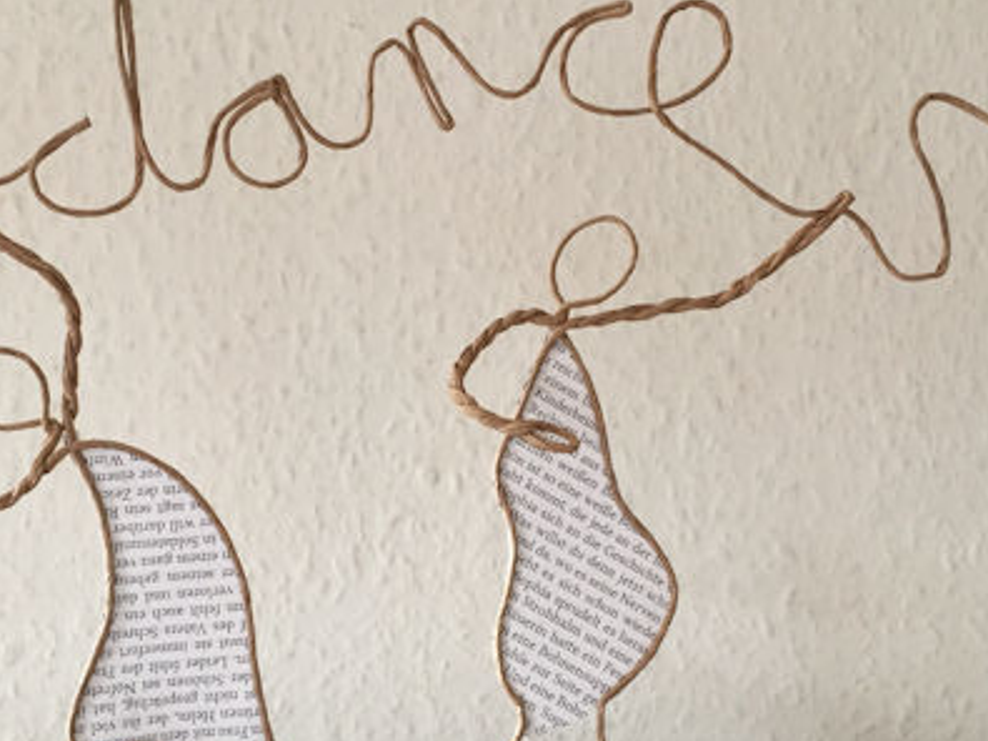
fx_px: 1370
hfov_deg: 39.6
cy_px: 365
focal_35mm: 48
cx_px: 451
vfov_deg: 30.2
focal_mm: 4.15
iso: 160
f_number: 2.2
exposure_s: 1/33
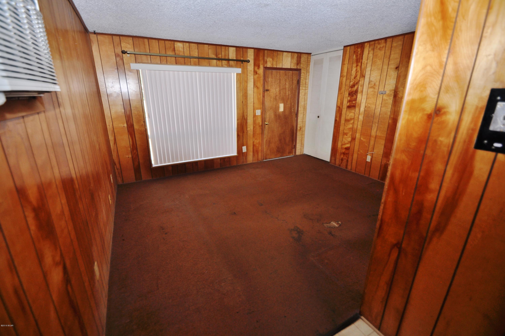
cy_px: 168
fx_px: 210
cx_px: 252
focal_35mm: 15
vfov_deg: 77.2
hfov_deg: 100.5
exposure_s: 1/60
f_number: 4
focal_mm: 10
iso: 200
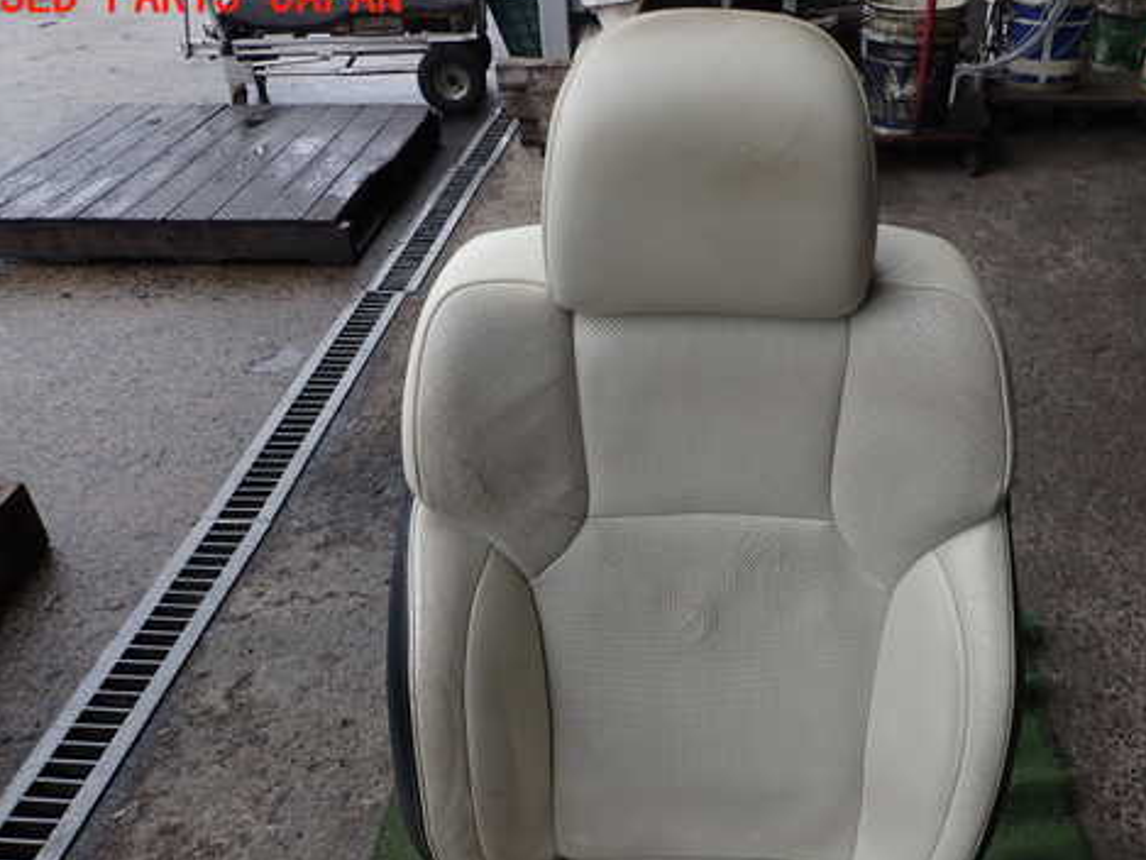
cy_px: 516
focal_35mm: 32
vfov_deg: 44.0
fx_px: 1060
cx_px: 692
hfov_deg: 56.3
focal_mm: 4.5
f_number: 2.8
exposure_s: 1/160
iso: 100
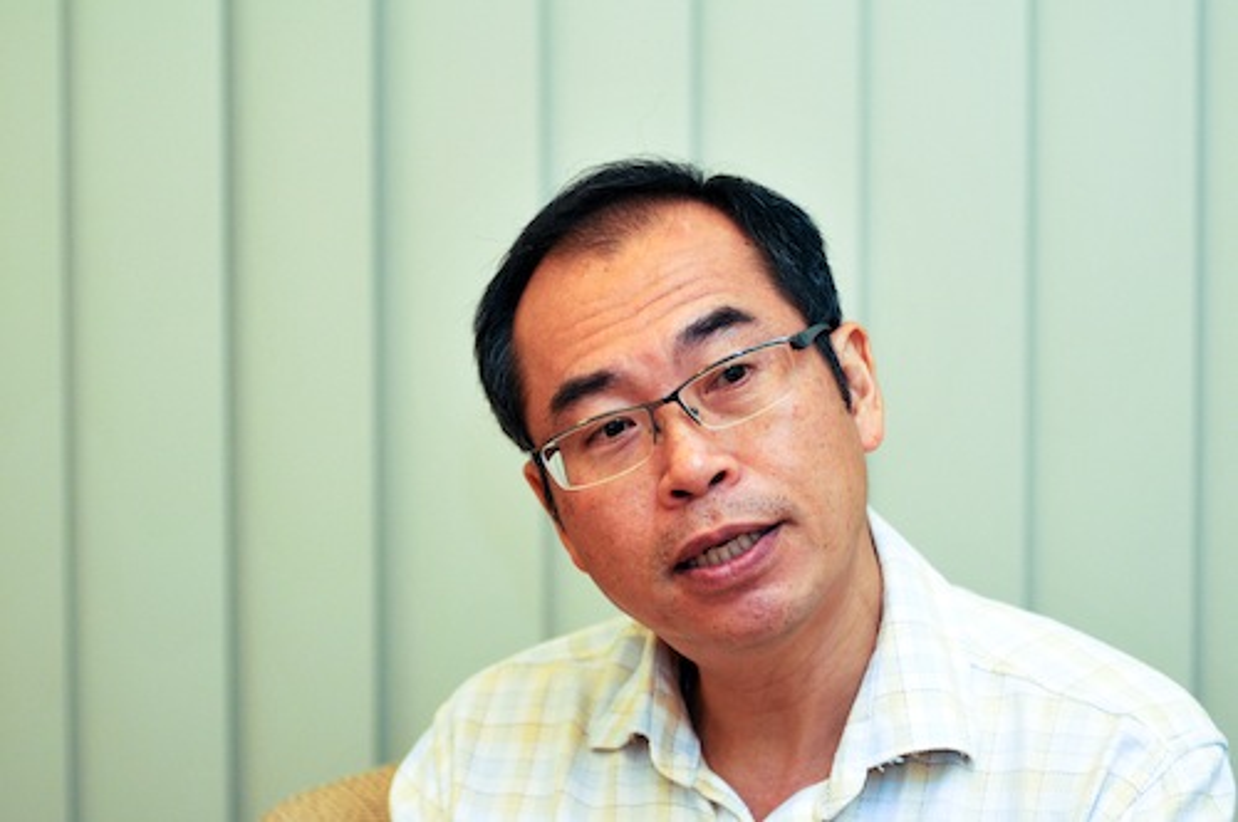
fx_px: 4121
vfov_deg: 11.4
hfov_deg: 17.1
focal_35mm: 120
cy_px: 411
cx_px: 619
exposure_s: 1/125
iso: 500
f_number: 2.8
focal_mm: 80
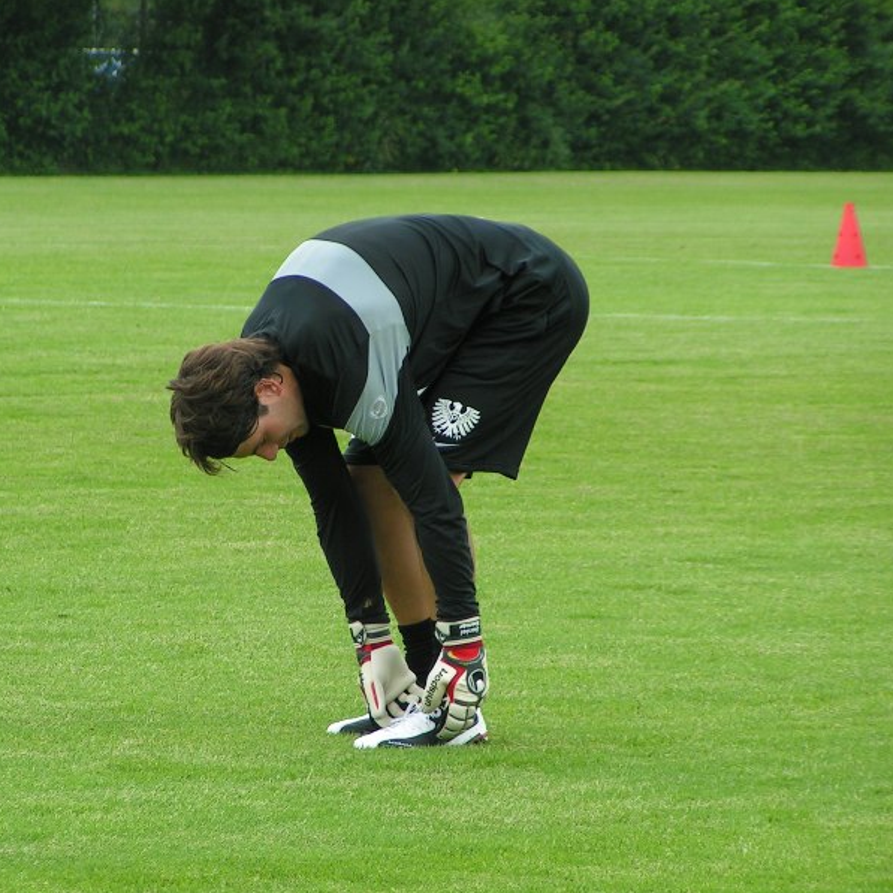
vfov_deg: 5.7
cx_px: 328
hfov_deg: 5.7
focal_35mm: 307
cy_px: 446
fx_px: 8960
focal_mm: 39.6
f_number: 3.5
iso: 50
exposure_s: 1/320
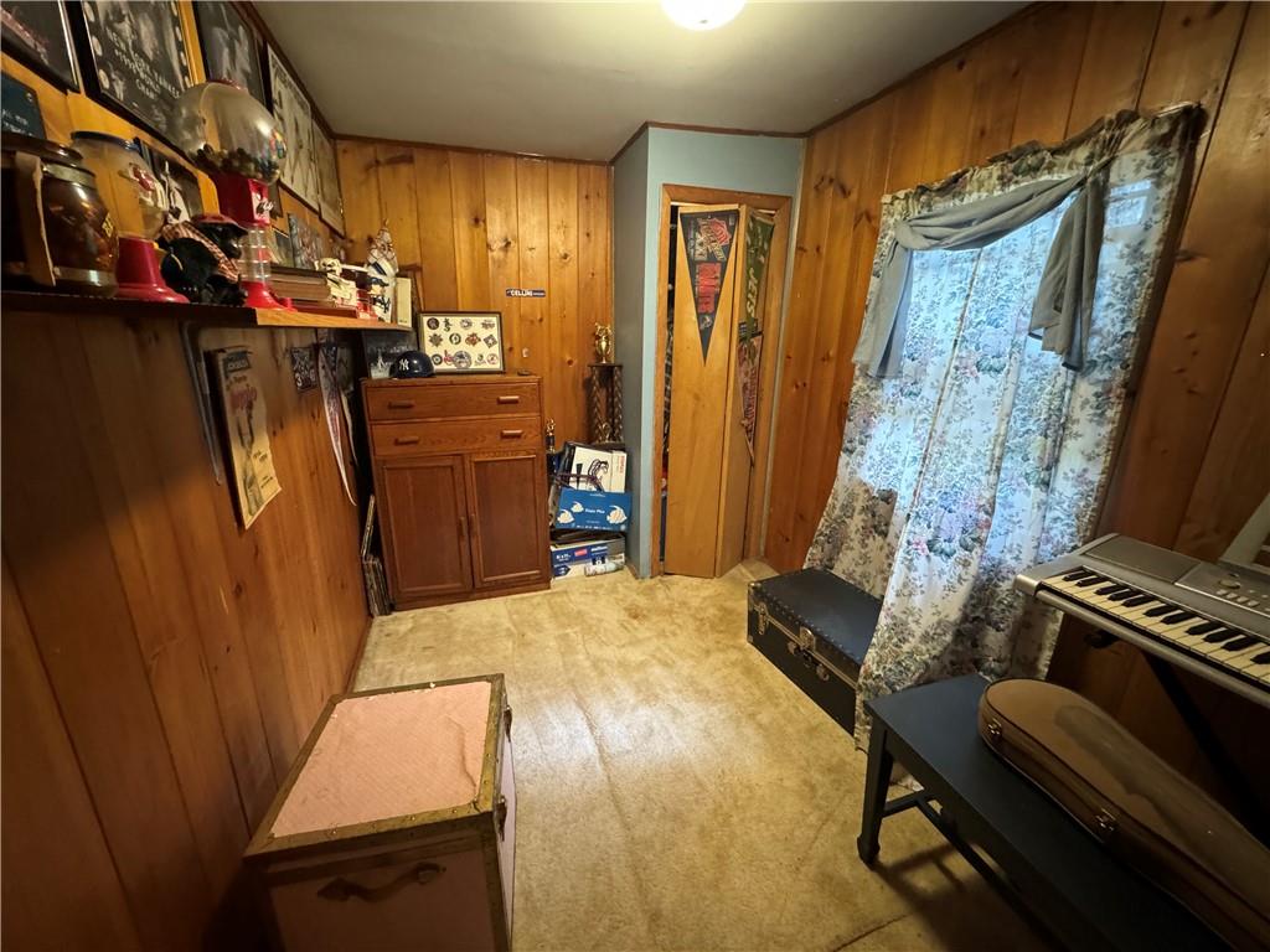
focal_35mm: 14
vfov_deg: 85.7
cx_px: 635
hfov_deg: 102.1
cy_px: 476
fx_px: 514
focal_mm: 2.22
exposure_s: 1/40
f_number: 2.2
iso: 1000
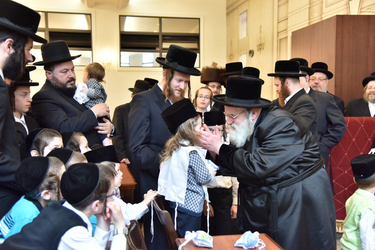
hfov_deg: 48.5
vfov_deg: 33.4
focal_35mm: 40
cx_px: 188
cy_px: 125
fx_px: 417
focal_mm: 40
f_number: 4
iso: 1600
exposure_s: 1/400
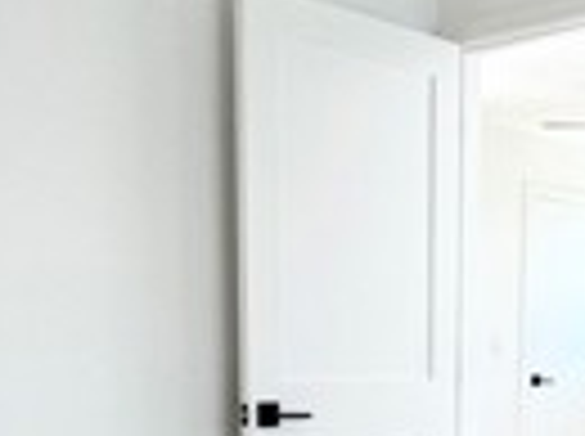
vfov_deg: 20.2
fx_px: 1164
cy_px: 490
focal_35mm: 69
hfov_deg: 27.0
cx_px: 549
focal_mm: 2.22
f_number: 2.2
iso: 80
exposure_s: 1/120
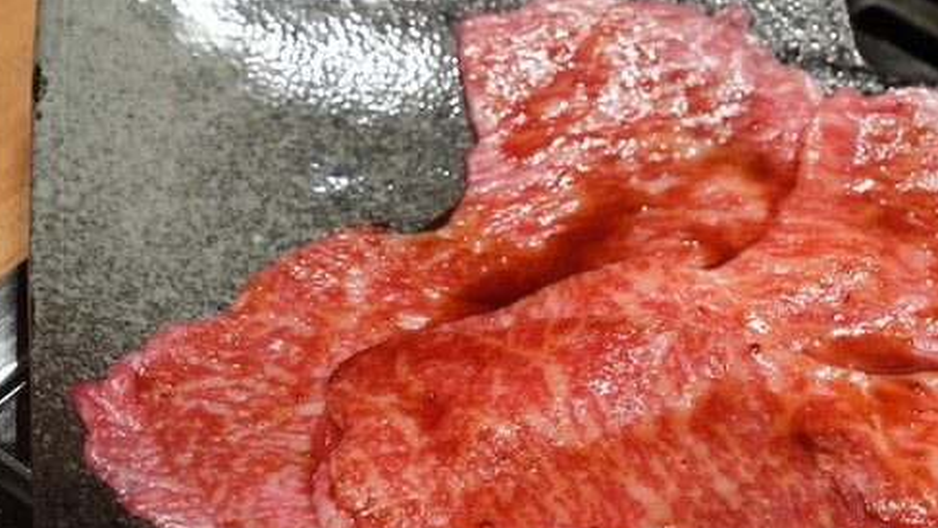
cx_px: 790
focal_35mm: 128
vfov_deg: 9.5
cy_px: 324
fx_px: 3184
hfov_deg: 16.6
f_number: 6.3
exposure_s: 1/80
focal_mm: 70
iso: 2000
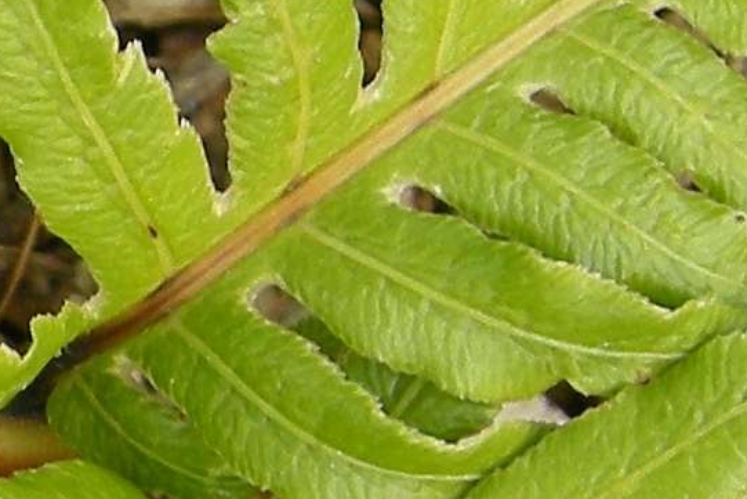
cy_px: 594
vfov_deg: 5.1
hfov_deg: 7.3
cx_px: -902
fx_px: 5583
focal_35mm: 269
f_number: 3.4
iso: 64
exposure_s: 1/52
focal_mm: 7.5
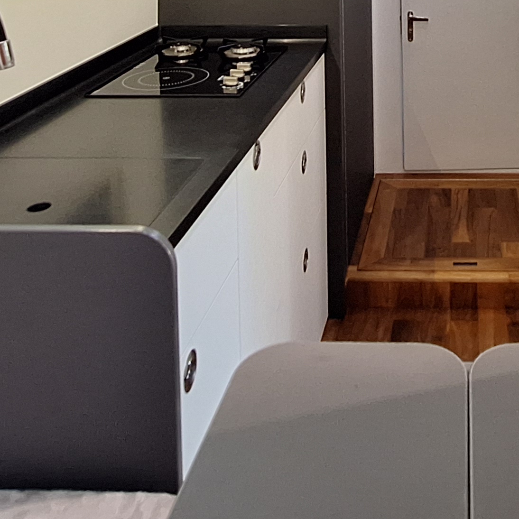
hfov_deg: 38.3
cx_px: 425
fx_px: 712
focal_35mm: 42
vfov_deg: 33.0
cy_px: -99
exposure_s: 1/40
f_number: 2.2
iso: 100
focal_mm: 1.74
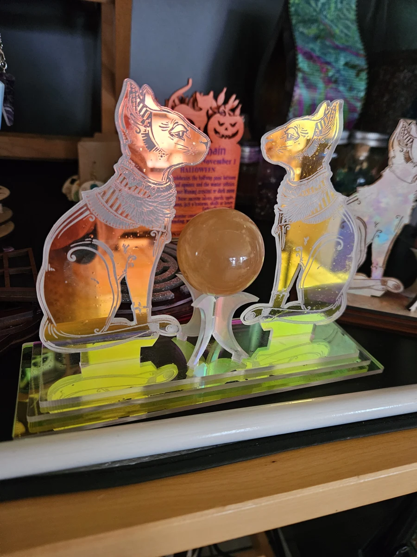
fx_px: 369
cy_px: 278
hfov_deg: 58.9
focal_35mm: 23
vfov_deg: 73.9
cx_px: 208
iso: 640
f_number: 1.8
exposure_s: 1/30
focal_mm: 5.4
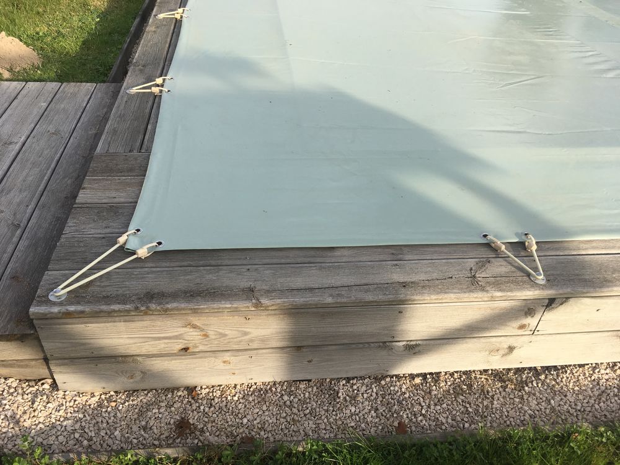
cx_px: 310
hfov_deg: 61.7
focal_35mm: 29
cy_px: 232
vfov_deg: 48.2
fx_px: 519
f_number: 2.2
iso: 25
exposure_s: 1/651
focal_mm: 4.15
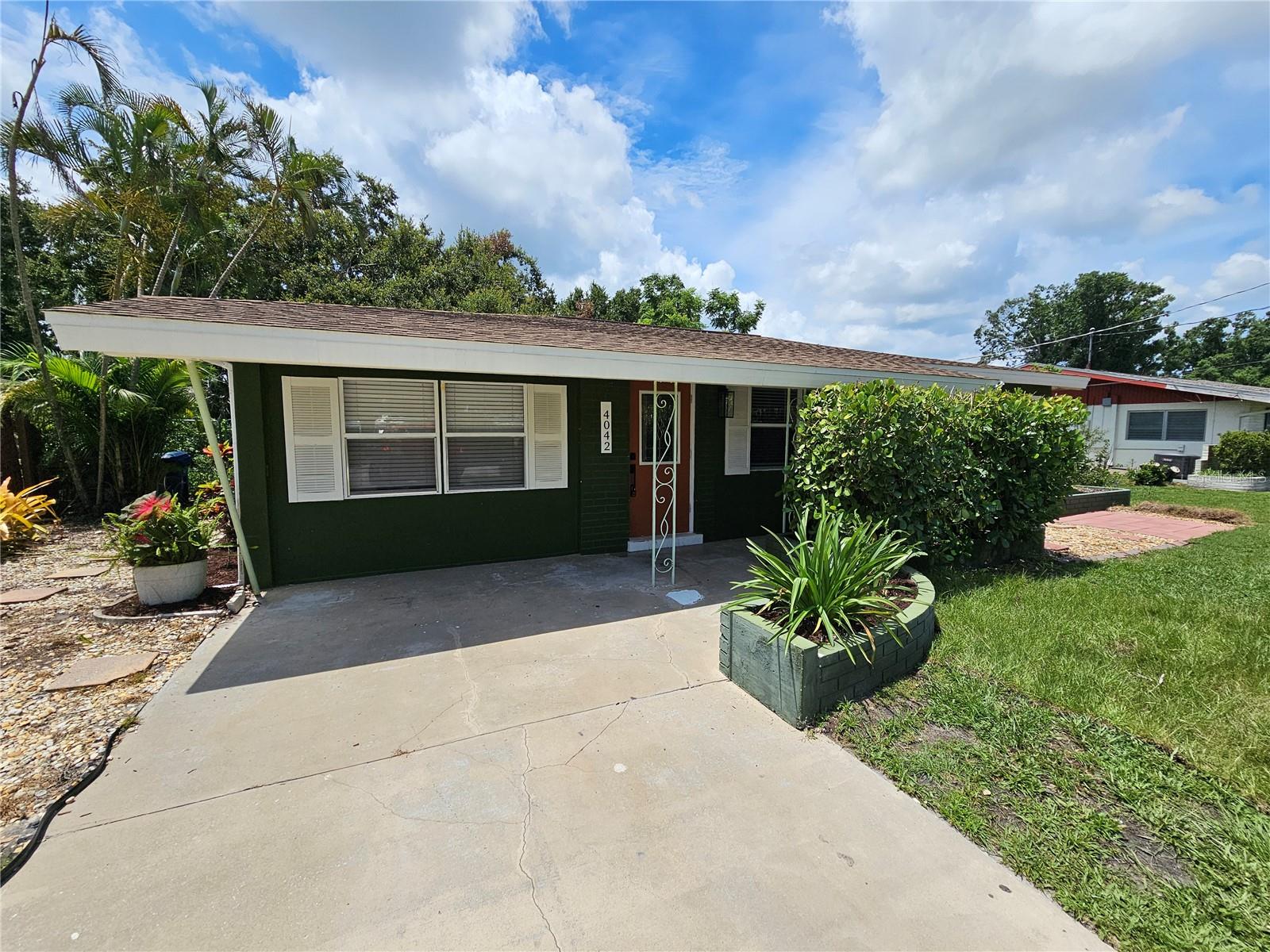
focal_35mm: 13
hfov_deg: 106.2
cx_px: 635
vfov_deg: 89.9
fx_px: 477
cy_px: 476
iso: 50
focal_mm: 2.2
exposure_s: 1/4397
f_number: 2.2
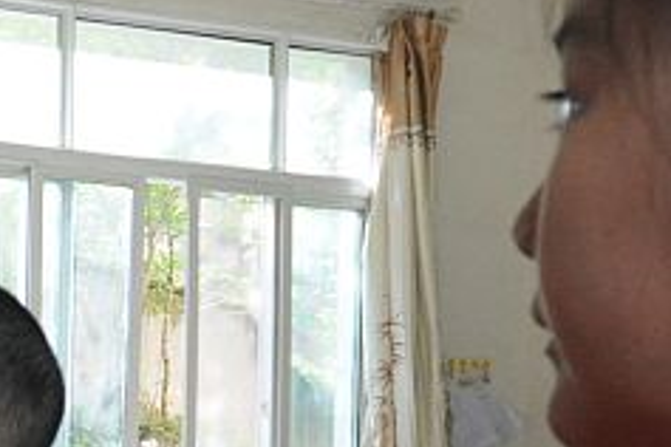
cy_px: 536
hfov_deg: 21.5
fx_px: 1416
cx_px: -388
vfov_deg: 17.1
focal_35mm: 76
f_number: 3.5
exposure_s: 1/400
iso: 800
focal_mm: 10
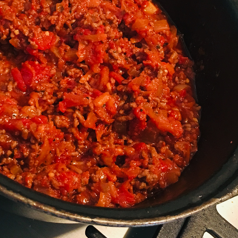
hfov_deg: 26.3
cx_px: 73
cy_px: 37
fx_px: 506
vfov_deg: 25.9
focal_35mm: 65
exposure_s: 1/20
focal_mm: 4.15
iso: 200
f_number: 2.2
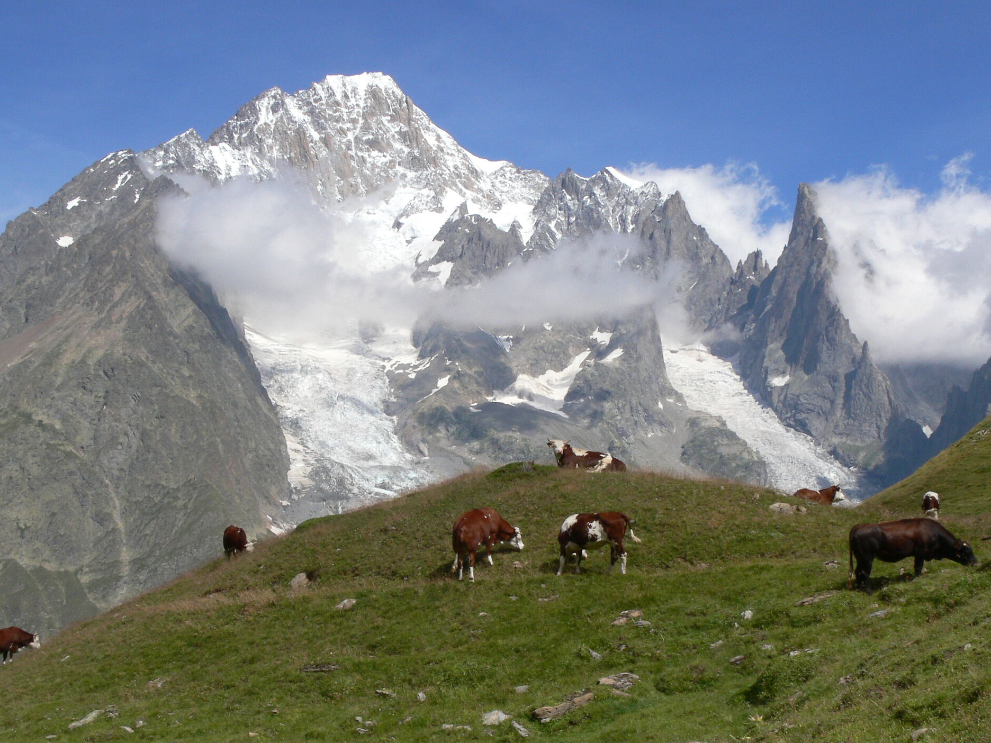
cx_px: 456
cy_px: 469
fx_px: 1431
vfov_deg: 29.0
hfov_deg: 38.2
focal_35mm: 50
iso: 100
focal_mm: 8.2
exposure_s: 1/250
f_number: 10
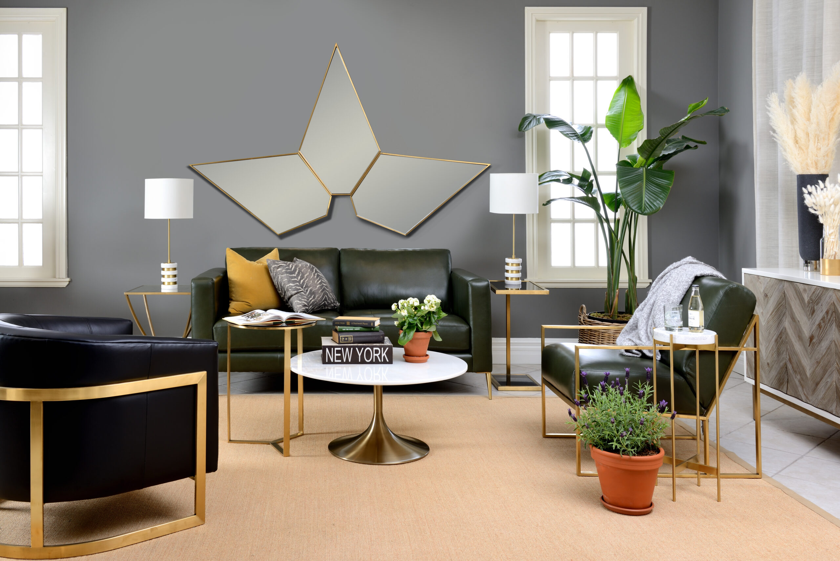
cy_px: 280
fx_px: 817
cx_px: 420
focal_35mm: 35
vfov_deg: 37.9
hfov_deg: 54.4
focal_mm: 35
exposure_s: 1/60
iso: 100
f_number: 11
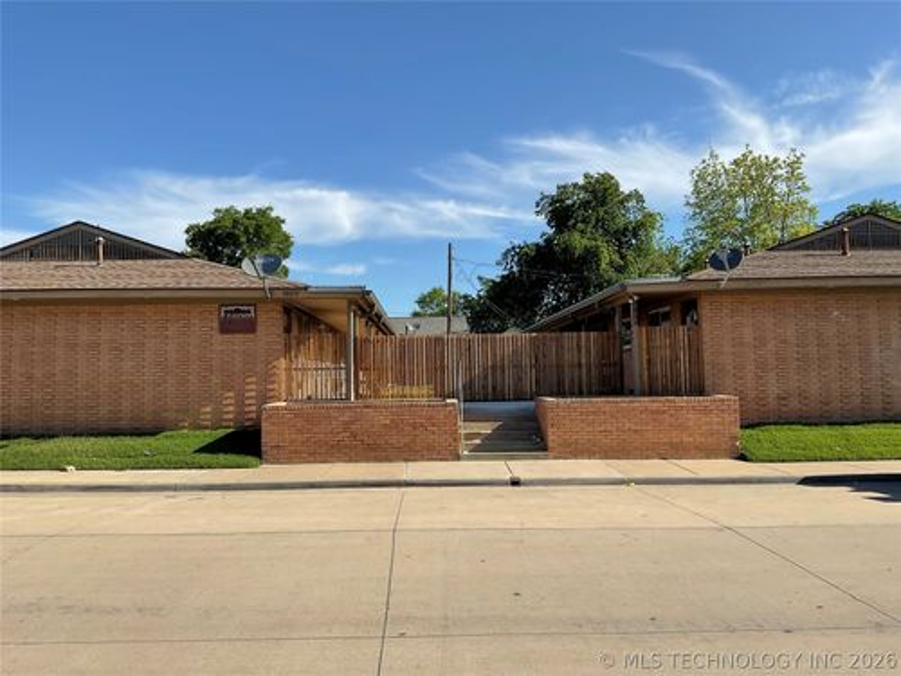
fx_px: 755
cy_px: 338
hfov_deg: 61.7
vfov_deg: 48.2
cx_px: 450
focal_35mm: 29
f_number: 1.8
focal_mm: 3
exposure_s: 1/1912
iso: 16
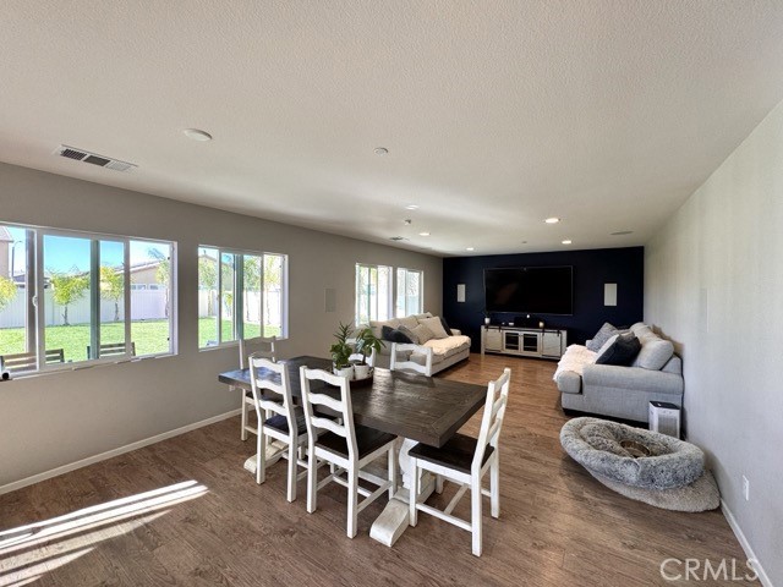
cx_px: 392
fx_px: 317
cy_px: 294
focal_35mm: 14
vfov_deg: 85.7
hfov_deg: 102.1
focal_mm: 2.22
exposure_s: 1/120
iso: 100
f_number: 2.2
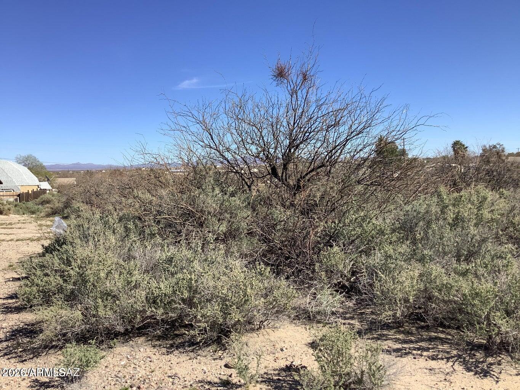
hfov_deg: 58.3
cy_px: 195
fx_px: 466
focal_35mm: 31
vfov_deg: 45.4
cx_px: 260
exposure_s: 1/1381
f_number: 2.4
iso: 25
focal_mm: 3.3
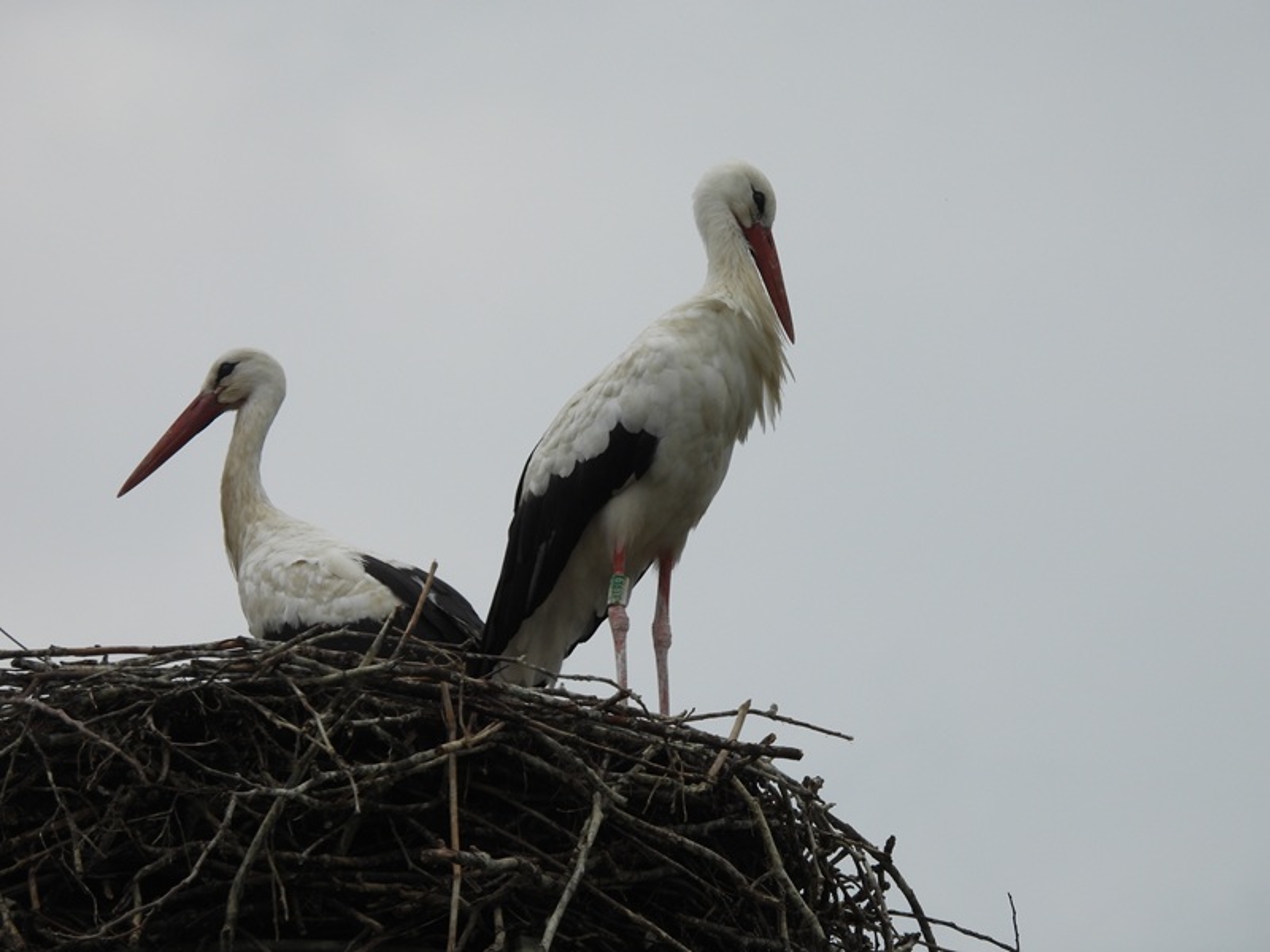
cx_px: 635
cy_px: 476
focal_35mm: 700
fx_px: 25682
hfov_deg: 2.8
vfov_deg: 2.1
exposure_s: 1/1000
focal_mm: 125
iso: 100
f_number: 5.6
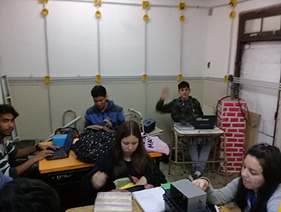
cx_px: 140
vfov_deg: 45.5
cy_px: 106
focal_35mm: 31
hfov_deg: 58.3
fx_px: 252
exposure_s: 1/17
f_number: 2.2
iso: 200
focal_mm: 3.3
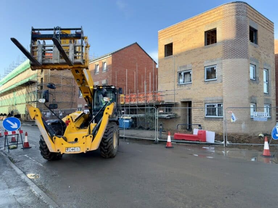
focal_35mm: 24
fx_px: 193
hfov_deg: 71.6
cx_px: 139
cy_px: 104
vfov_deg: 56.8
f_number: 1.78
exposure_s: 1/1314
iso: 100
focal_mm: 6.76
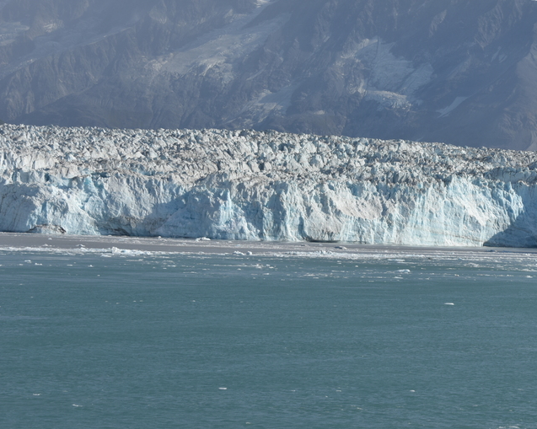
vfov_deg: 13.1
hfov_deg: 16.2
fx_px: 1859
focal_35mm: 117
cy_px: 133
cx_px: 518
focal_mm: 62
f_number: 10
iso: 100
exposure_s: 1/400
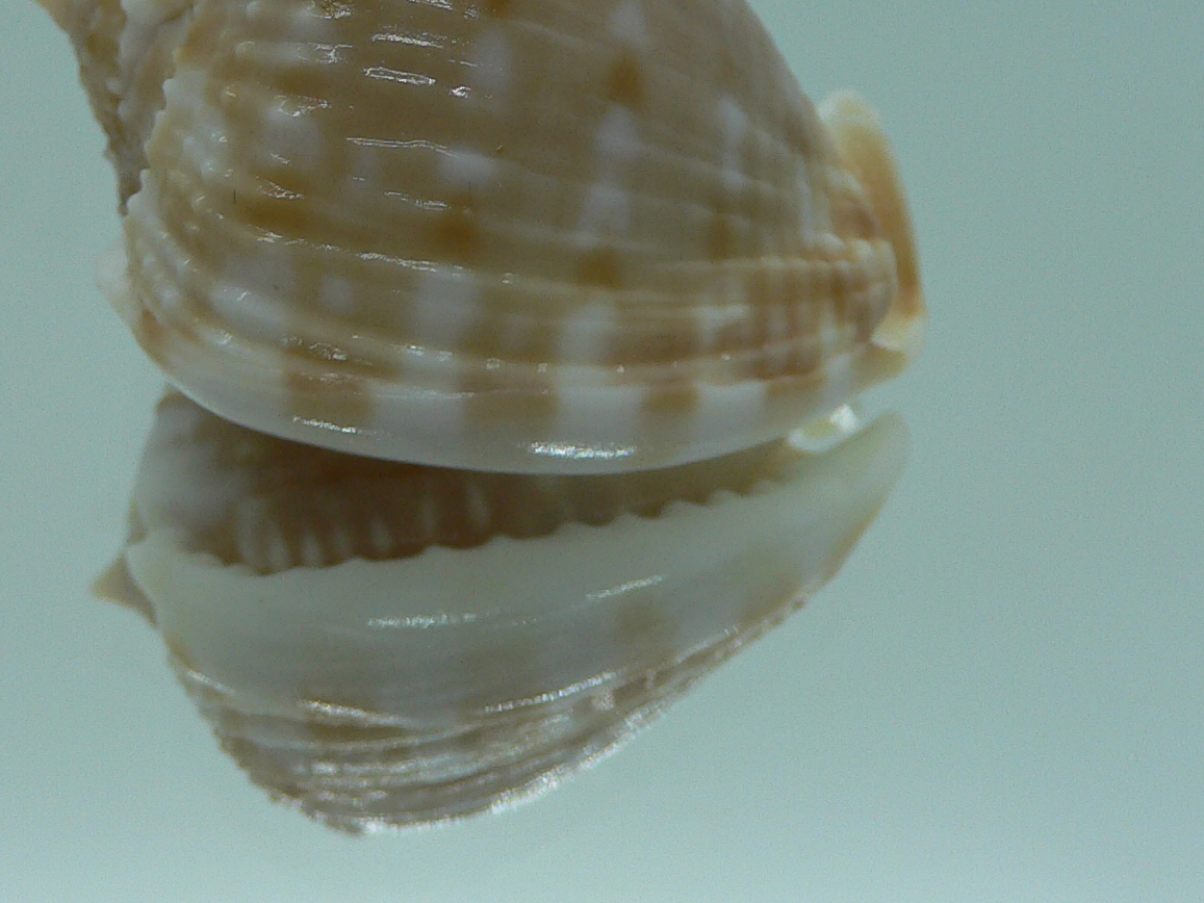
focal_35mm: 61
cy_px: 203
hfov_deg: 31.6
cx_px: 517
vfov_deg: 23.7
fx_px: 2122
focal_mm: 4.6
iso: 80
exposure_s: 1/60
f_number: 2.8
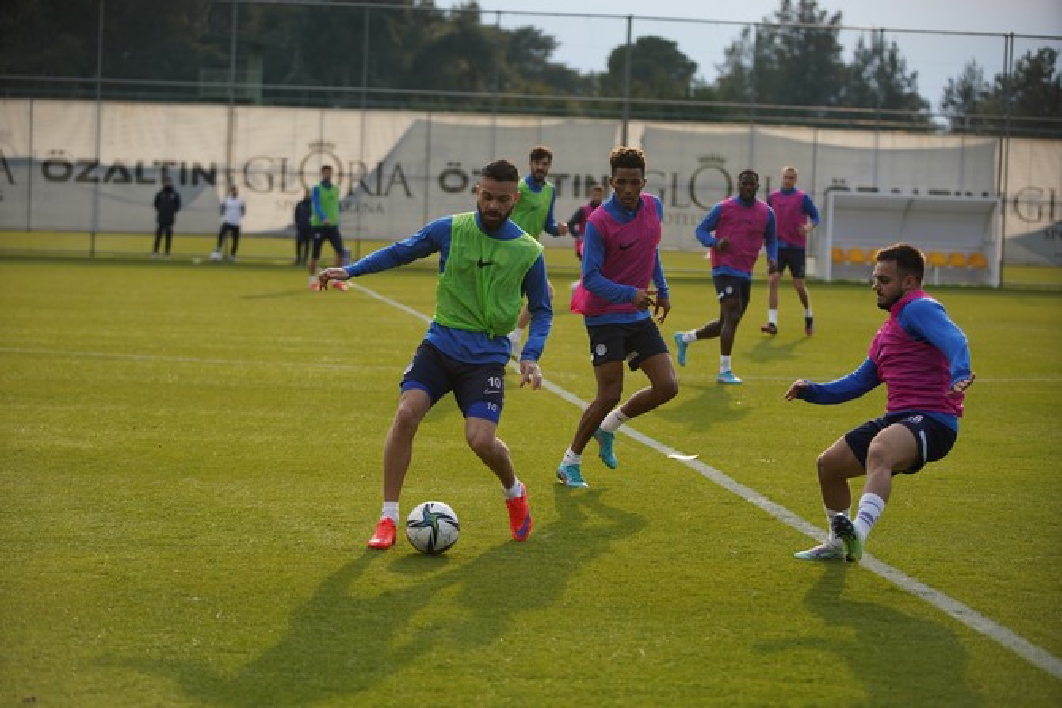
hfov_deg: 20.0
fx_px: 3009
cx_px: 531
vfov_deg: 13.4
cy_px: 354
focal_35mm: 102
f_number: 2.8
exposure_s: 1/2500
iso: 500
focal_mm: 102
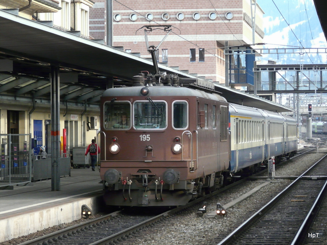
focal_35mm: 164
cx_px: 164
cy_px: 122
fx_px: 1549
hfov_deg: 12.0
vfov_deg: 9.1
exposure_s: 1/250
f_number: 3.6
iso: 400
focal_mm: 27
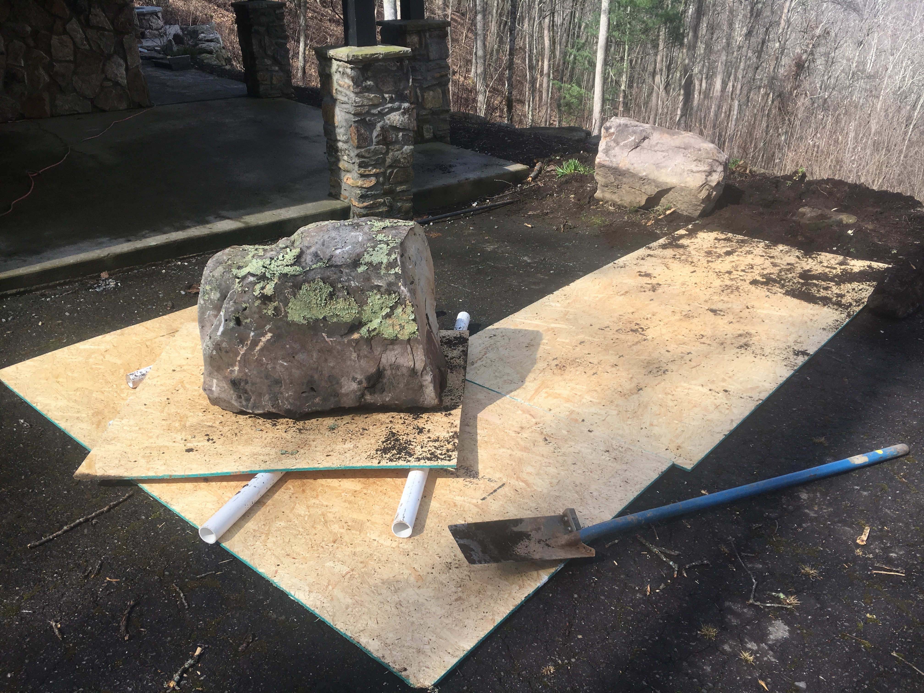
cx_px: 462
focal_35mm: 29
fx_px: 774
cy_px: 346
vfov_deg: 48.2
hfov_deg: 61.7
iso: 25
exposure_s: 1/657
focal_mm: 4.15
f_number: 2.2
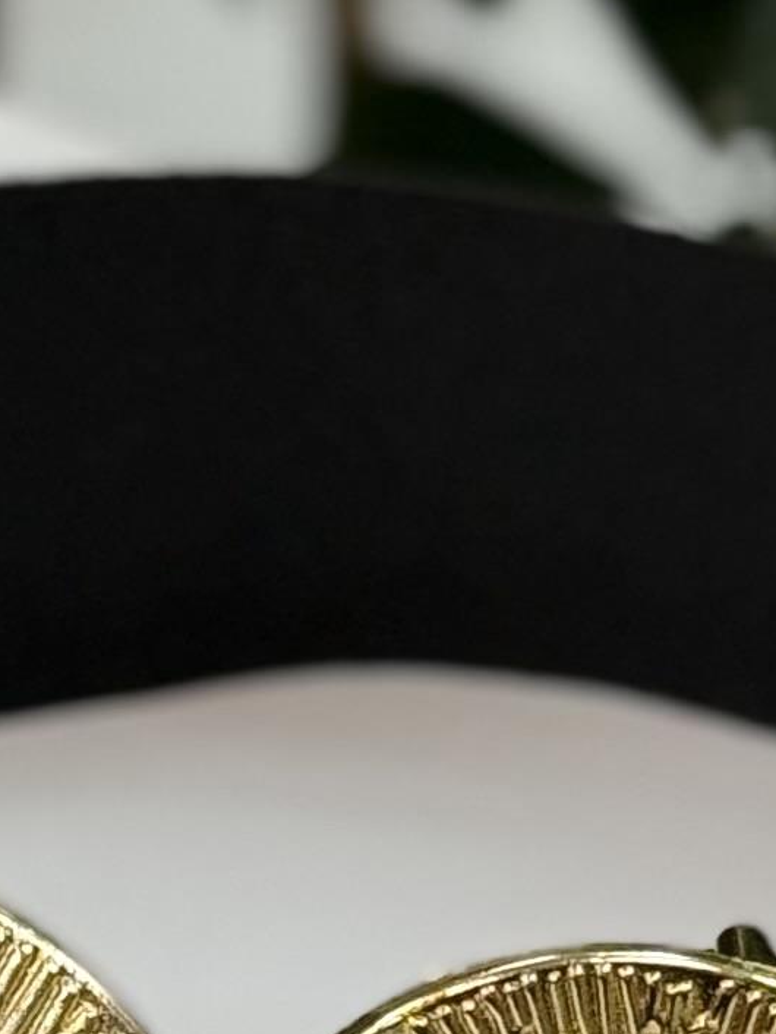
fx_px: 8185
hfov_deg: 5.4
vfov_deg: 7.2
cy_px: 504
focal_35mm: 274
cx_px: -40
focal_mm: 6.76
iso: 80
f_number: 1.78
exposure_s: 1/100
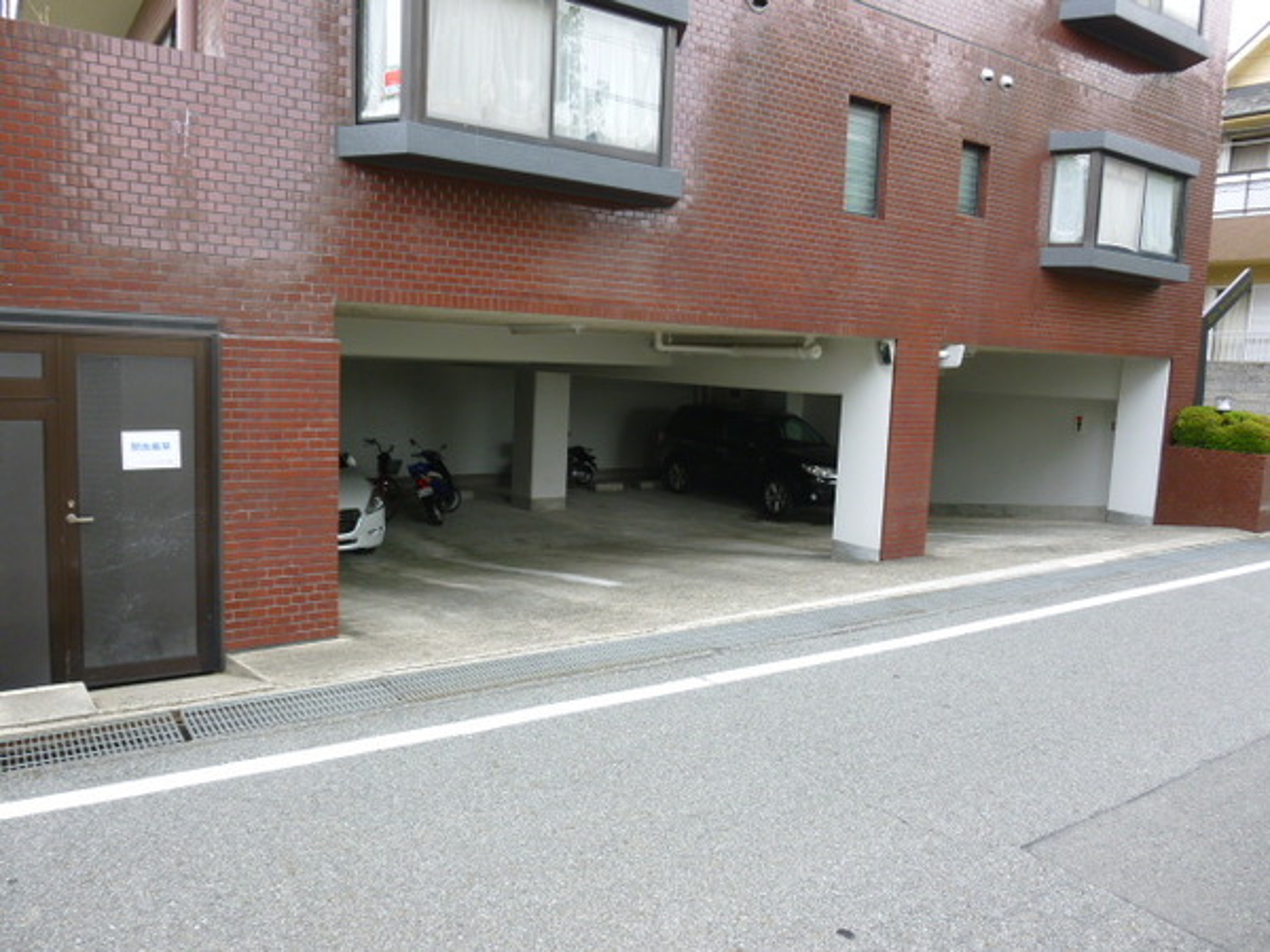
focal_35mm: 25
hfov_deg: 69.4
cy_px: 476
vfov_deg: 54.9
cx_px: 635
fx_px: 917
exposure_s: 1/60
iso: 100
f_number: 3.1
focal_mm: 4.5
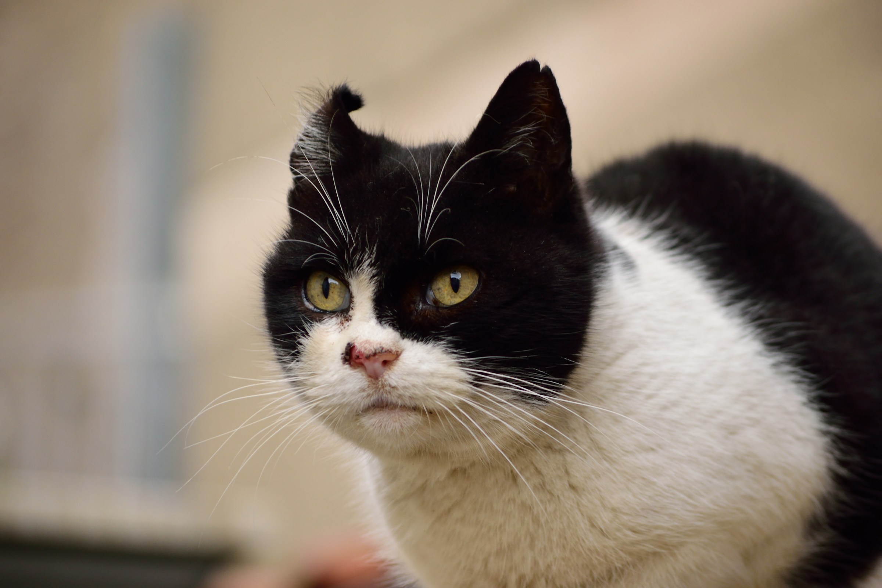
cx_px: 441
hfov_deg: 11.4
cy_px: 294
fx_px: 4410
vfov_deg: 7.6
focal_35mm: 180
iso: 400
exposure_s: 1/100
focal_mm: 120
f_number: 5.6
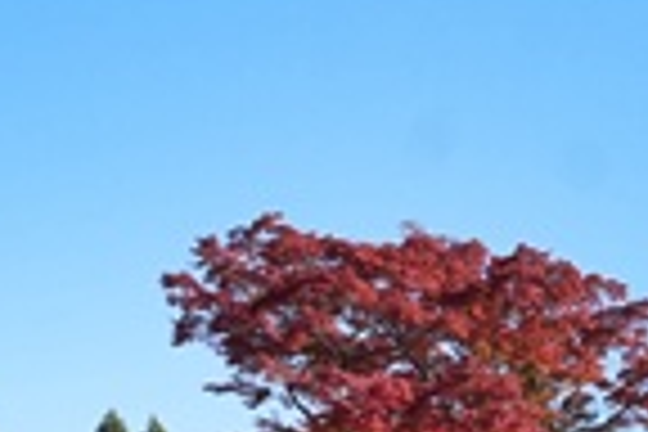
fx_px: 5446
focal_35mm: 303
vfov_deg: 4.5
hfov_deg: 6.8
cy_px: 965
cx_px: -50
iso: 1000
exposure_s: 1/1250
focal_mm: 42.5
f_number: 8
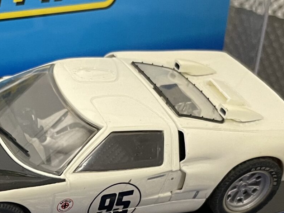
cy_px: 245
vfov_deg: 16.9
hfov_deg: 22.9
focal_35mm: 84
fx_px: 689
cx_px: 48
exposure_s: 1/40
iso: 400
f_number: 1.6
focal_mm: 4.2
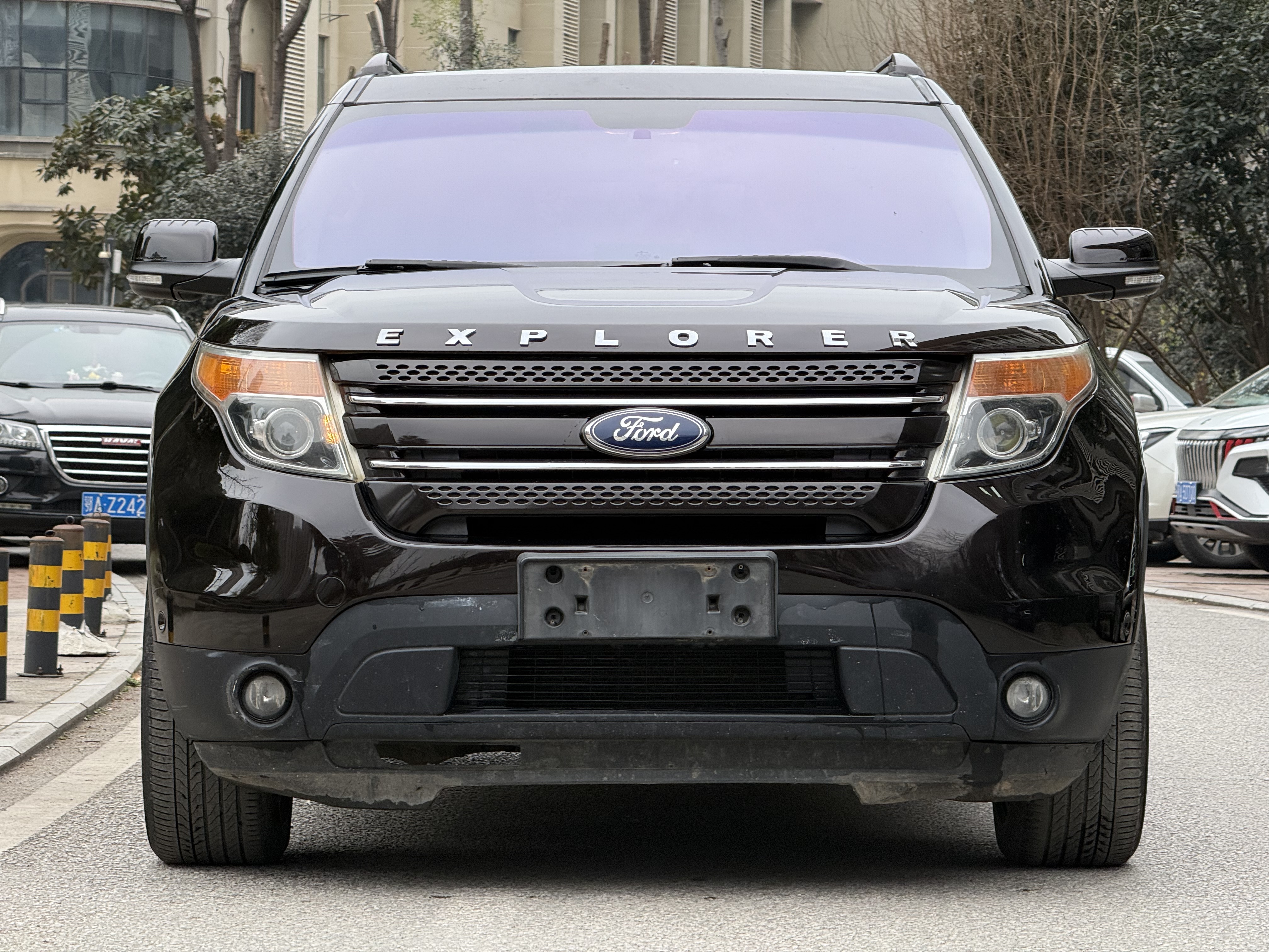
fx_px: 4399
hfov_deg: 16.4
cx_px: 634
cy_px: 476
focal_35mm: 120
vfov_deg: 12.3
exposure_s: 1/99
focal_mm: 15.66
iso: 64
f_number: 2.8
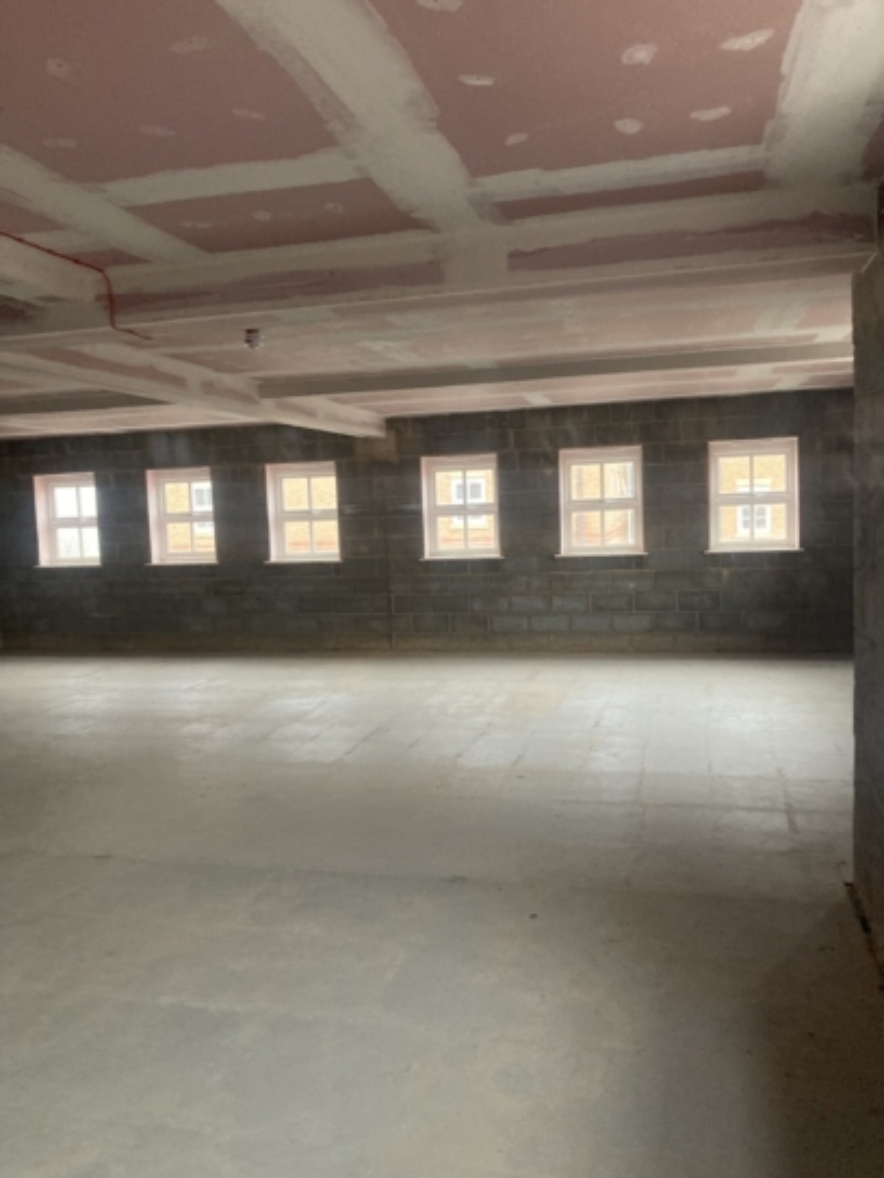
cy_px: 589
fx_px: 953
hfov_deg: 49.7
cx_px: 442
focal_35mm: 28
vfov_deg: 63.4
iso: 320
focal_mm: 3.99
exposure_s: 1/60
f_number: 1.8
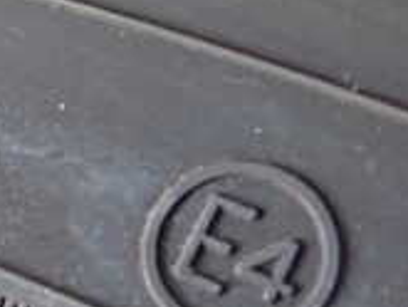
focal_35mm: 109
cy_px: 129
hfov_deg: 16.0
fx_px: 1286
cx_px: -262
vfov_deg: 13.6
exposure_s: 1/80
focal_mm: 5.4
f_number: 2.3
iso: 1000
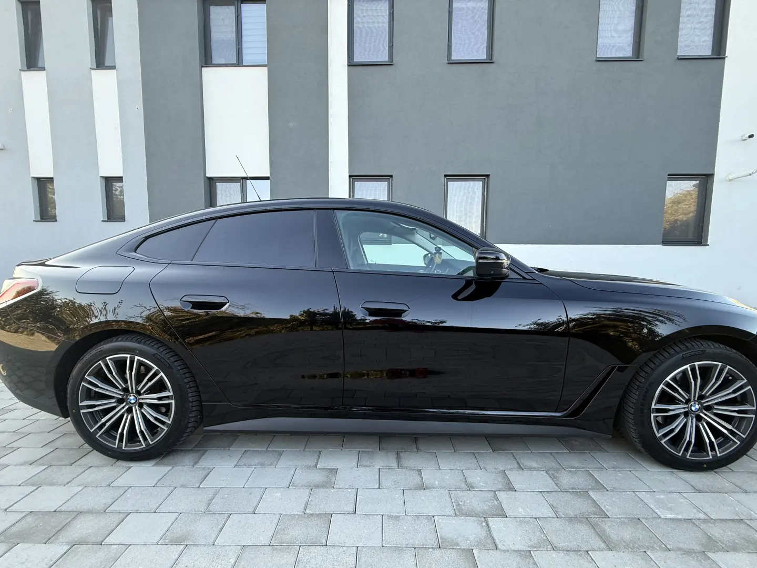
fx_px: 306
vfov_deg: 85.7
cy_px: 284
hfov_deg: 102.1
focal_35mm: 14
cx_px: 378
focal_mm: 2.22
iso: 64
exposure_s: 1/99
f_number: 2.2
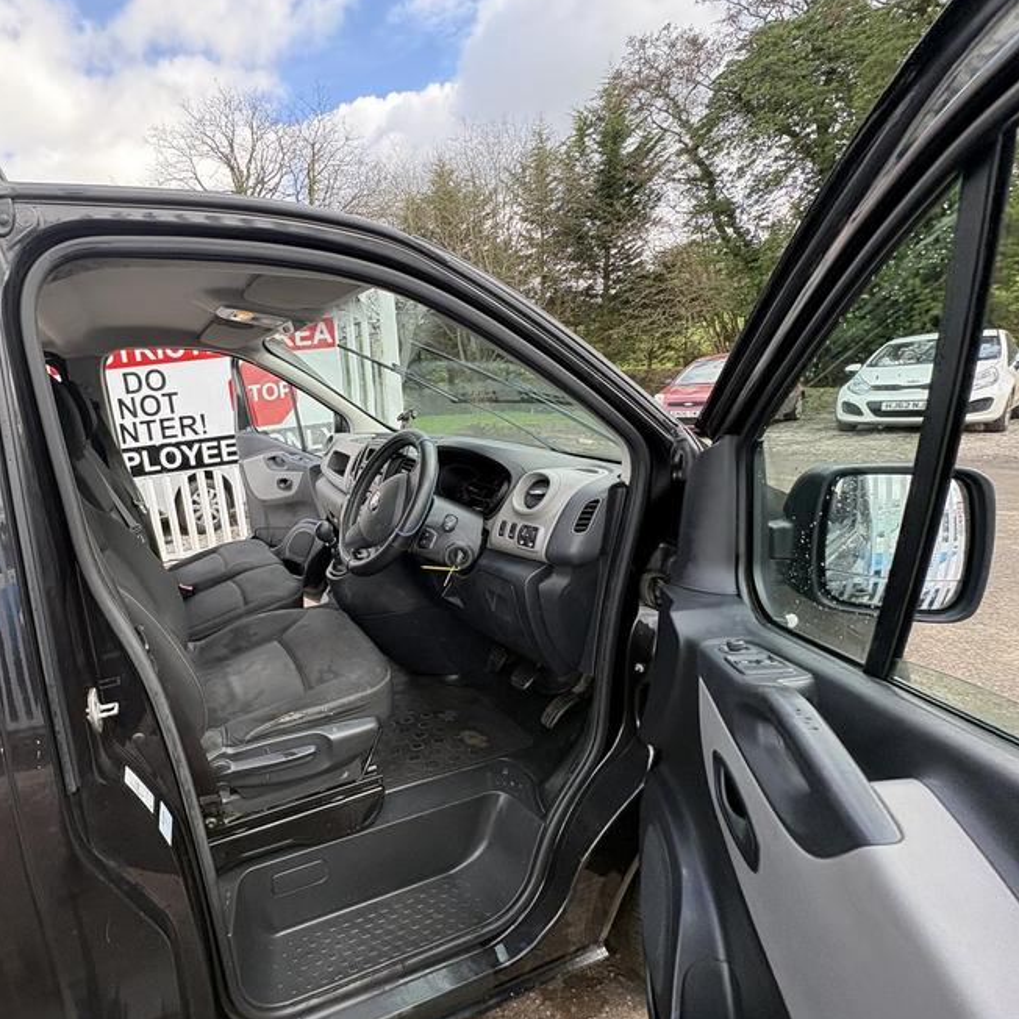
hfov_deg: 80.5
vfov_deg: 84.0
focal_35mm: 17
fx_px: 566
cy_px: 511
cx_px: 320
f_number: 2.2
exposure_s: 1/156
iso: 64
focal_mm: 2.22
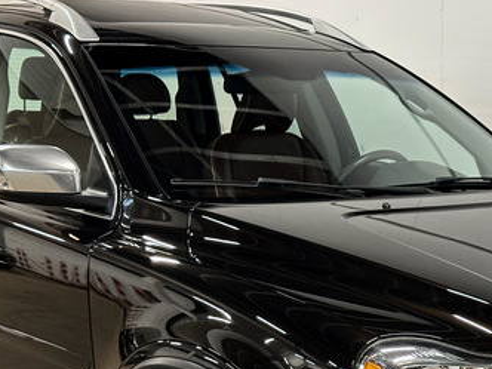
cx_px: 419
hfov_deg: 20.5
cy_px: 335
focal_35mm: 94
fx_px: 1336
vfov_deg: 15.5
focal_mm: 6.86
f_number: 1.78
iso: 250
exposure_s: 1/50
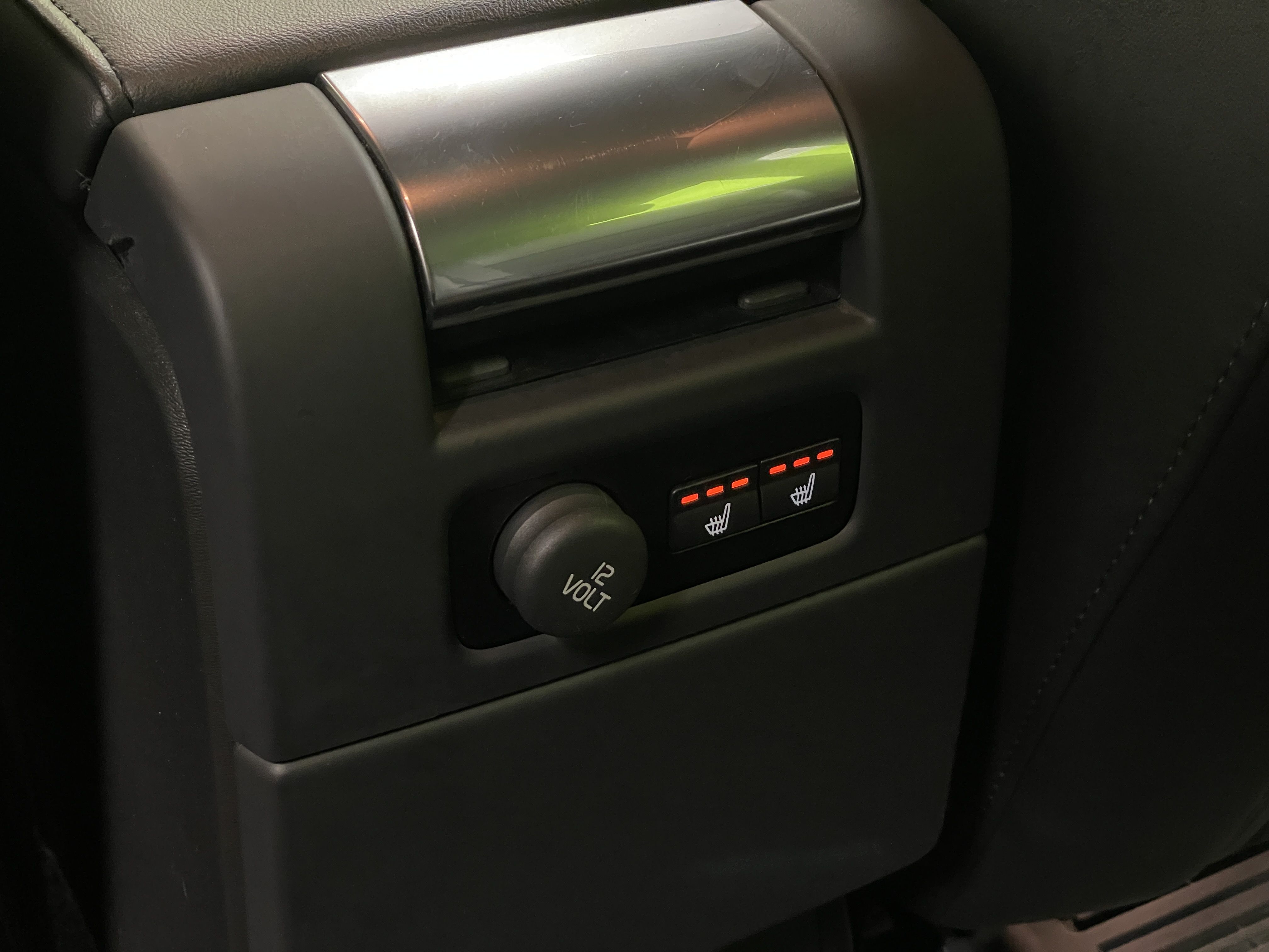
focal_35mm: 52
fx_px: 1906
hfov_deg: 36.8
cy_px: 476
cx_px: 634
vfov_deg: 28.0
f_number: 2
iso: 800
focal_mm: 6
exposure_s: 1/33
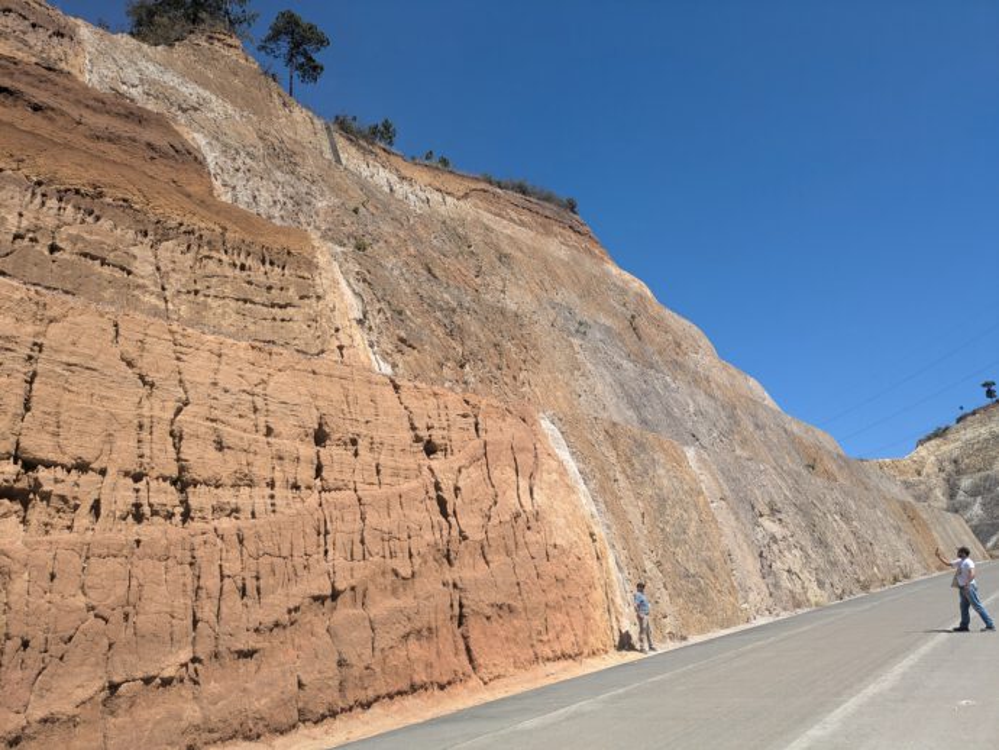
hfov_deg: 69.4
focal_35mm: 25
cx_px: 500
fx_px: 722
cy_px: 375
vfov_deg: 54.9
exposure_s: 1/1919
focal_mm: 5.43
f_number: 1.89
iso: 41
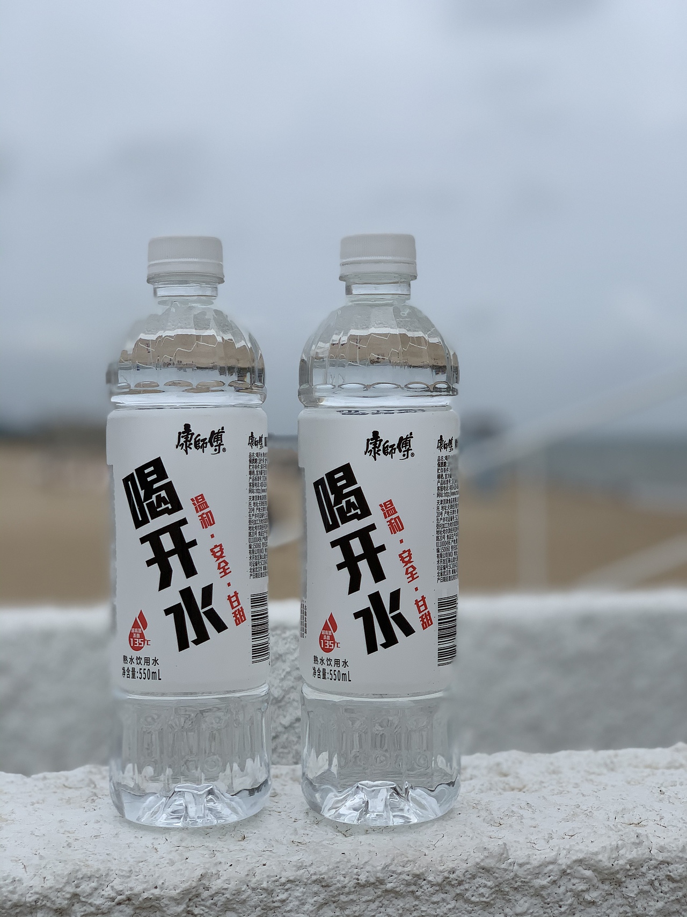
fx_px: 1376
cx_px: 344
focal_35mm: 52
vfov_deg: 36.8
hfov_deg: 28.0
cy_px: 458
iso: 16
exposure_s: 1/2519
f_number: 2.4
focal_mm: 6
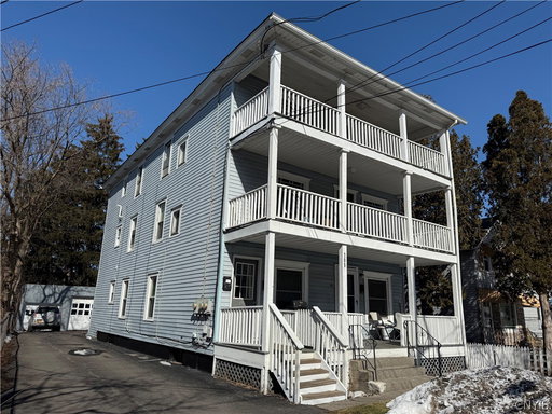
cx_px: 276
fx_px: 383
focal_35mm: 24
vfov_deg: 56.8
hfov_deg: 71.6
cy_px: 207
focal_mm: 6.76
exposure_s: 1/10309
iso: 80
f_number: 1.78
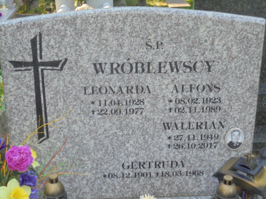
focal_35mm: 56
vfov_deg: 26.1
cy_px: 100
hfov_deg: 34.3
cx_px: 133
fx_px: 430
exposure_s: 1/30
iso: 100
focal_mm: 10.1
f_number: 5.2
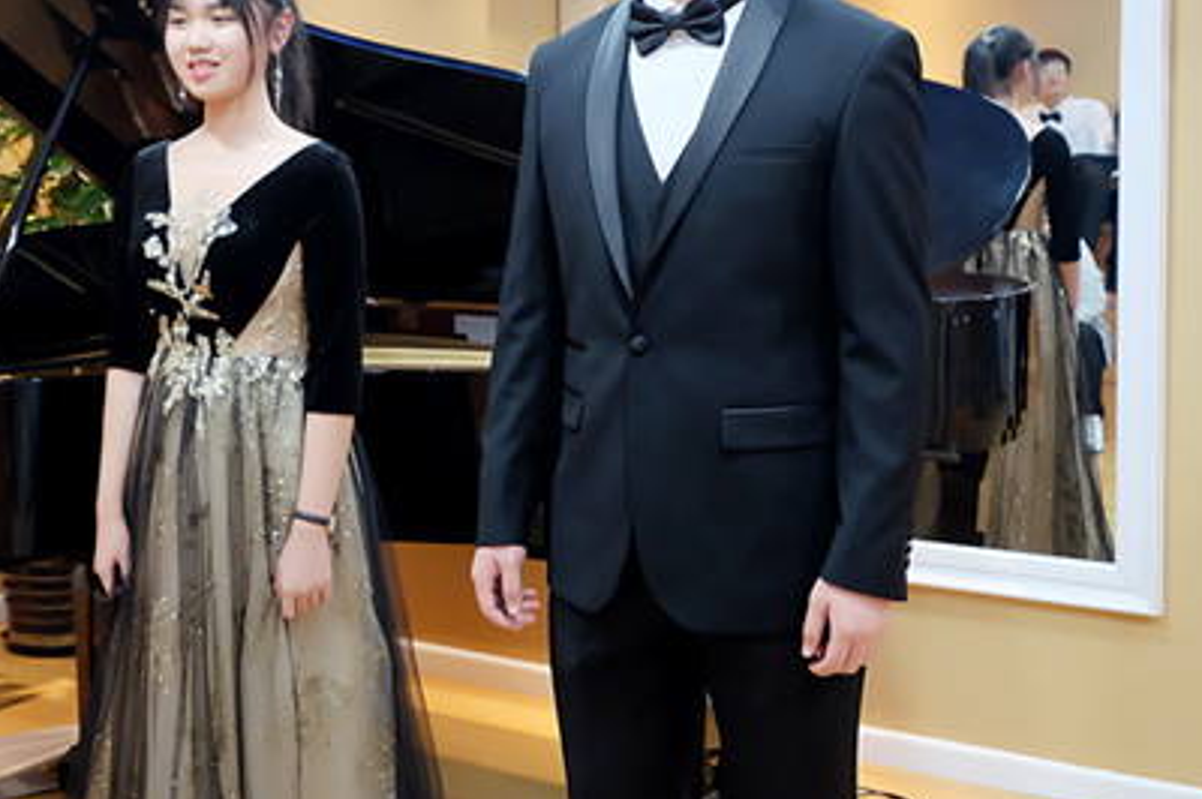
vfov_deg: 24.8
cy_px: 212
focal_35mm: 54
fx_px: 1801
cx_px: 463
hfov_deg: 36.7
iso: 2500
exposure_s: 1/50
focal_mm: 24
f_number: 4
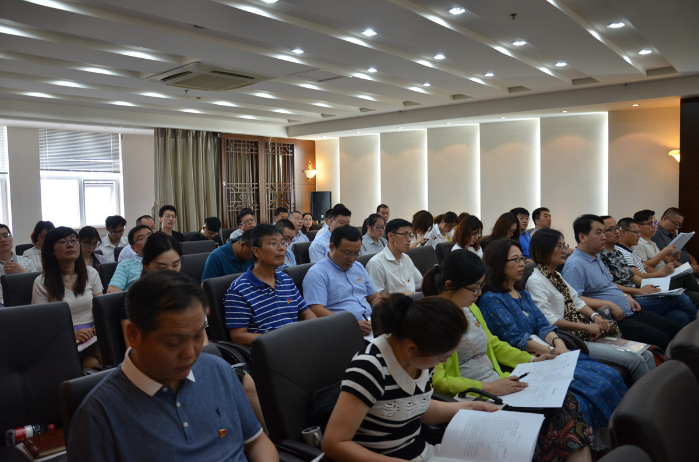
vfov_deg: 47.7
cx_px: 350
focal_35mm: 27
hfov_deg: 67.5
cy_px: 231
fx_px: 523
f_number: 4
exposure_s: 1/60
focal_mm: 18
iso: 720
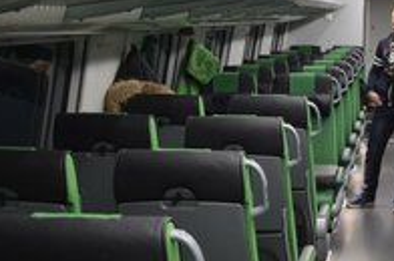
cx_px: 356
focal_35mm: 92
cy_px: 176
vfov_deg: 14.8
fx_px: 1005
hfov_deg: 21.7
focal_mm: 30
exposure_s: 1/30
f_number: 4.2
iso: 900
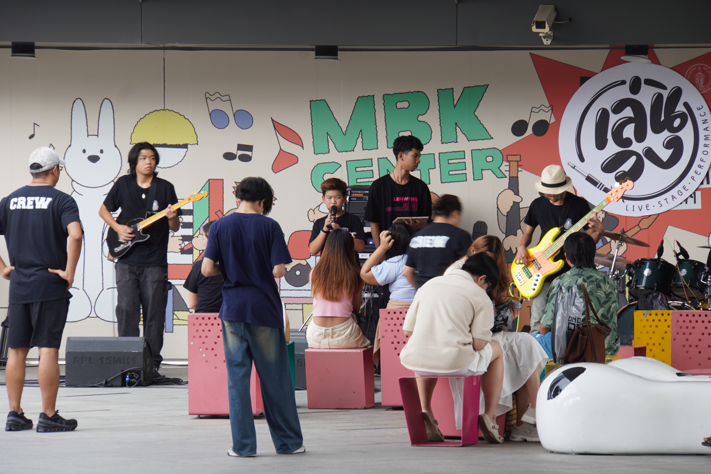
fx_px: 4828
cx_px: 356
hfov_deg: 8.4
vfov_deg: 5.6
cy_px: 237
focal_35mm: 244
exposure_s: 1/20
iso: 100
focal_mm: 163
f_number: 9
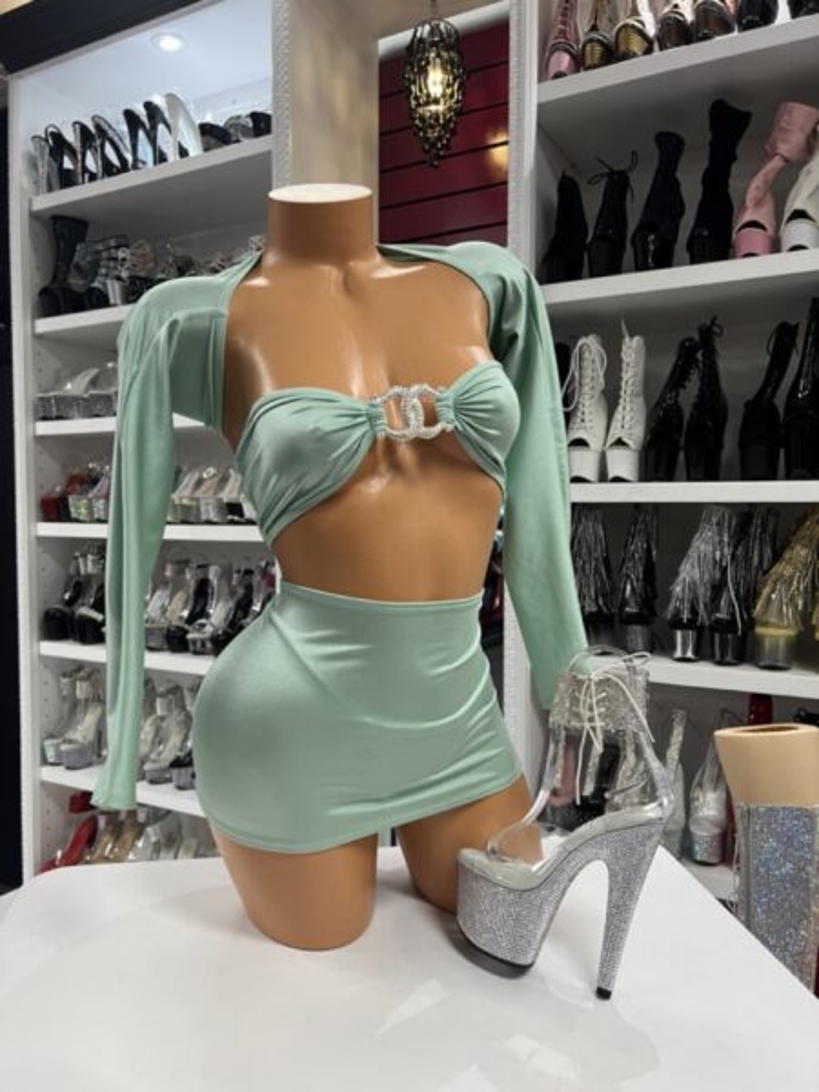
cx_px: 410
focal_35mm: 26
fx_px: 820
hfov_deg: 53.1
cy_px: 546
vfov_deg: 67.3
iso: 100
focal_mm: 5.7
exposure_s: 1/60
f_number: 1.5
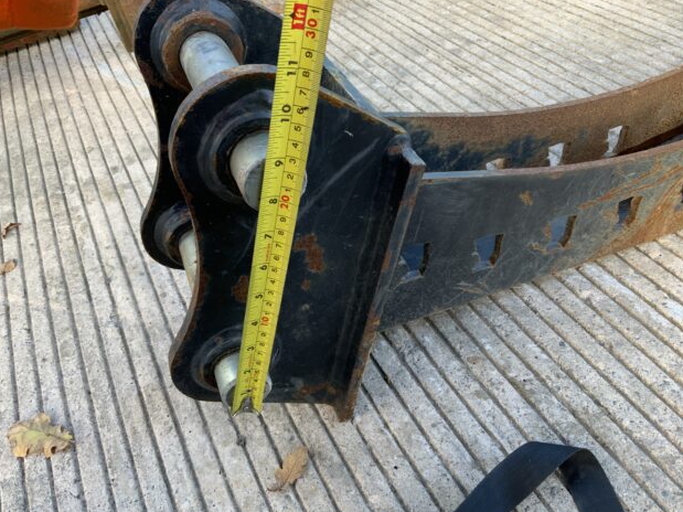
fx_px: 592
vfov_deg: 46.8
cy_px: 258
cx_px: 345
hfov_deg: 60.0
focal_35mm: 30
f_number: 1.8
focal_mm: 3
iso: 32
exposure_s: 1/122
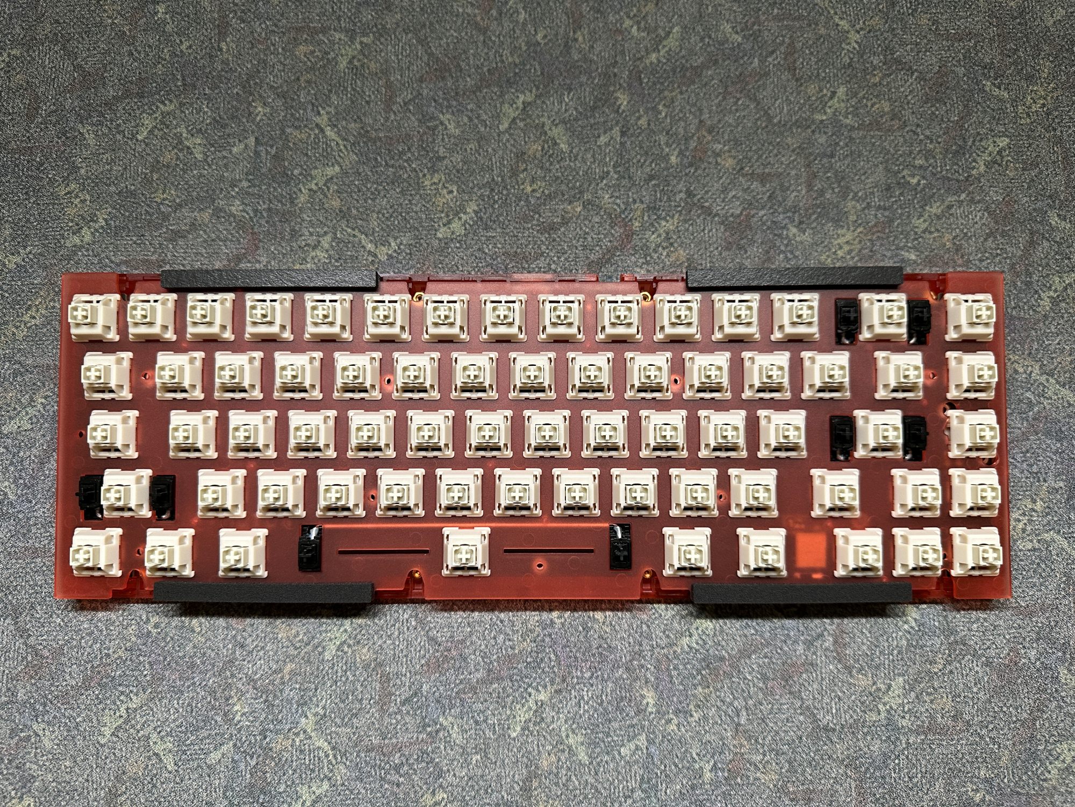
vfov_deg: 56.8
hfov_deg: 71.6
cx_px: 538
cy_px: 404
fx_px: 745
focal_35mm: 24
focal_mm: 6.86
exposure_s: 1/60
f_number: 1.78
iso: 250
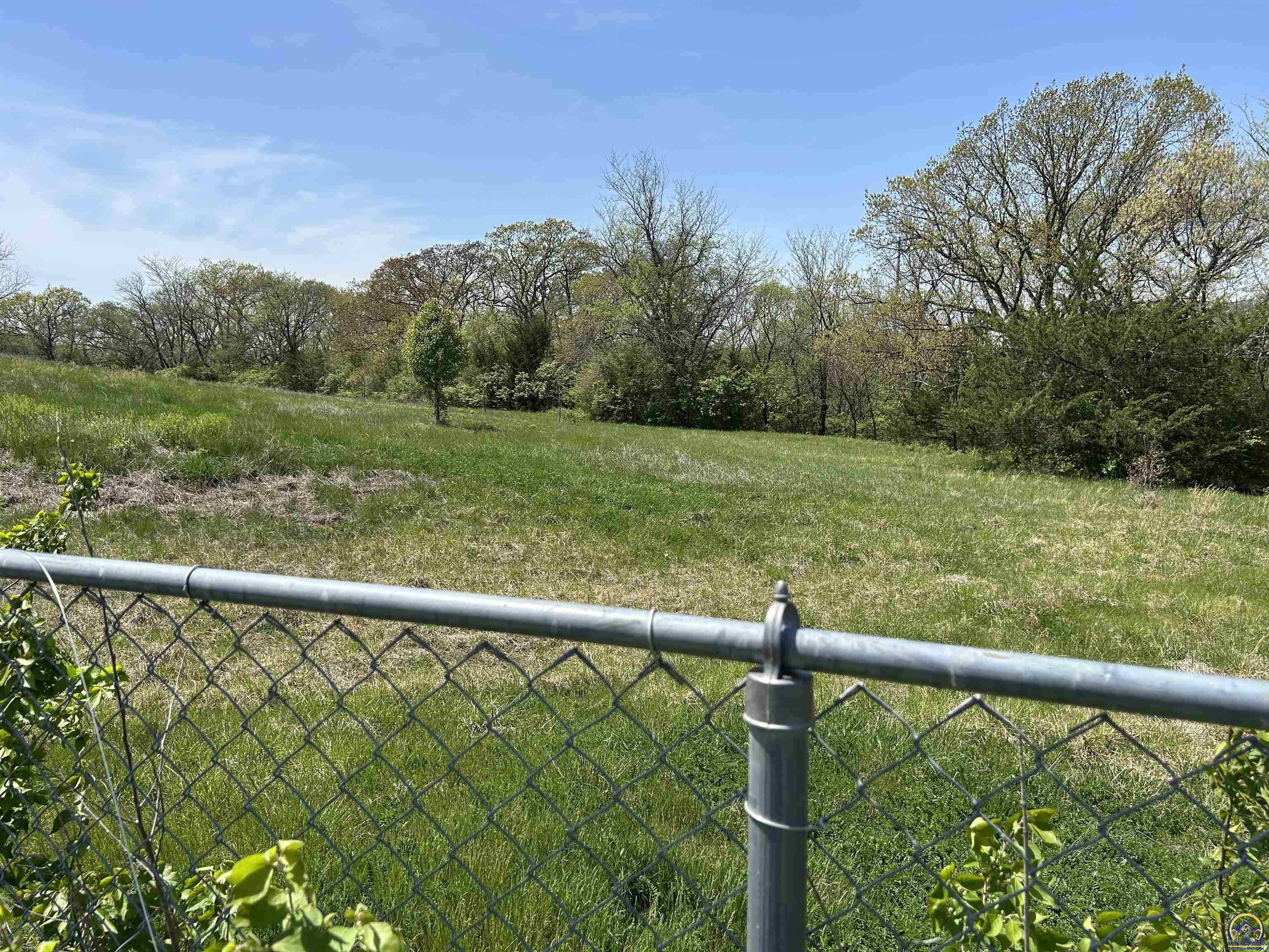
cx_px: 634
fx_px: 953
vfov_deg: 53.1
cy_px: 476
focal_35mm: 26
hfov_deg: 67.3
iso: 50
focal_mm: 5.7
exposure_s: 1/3460
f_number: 1.5
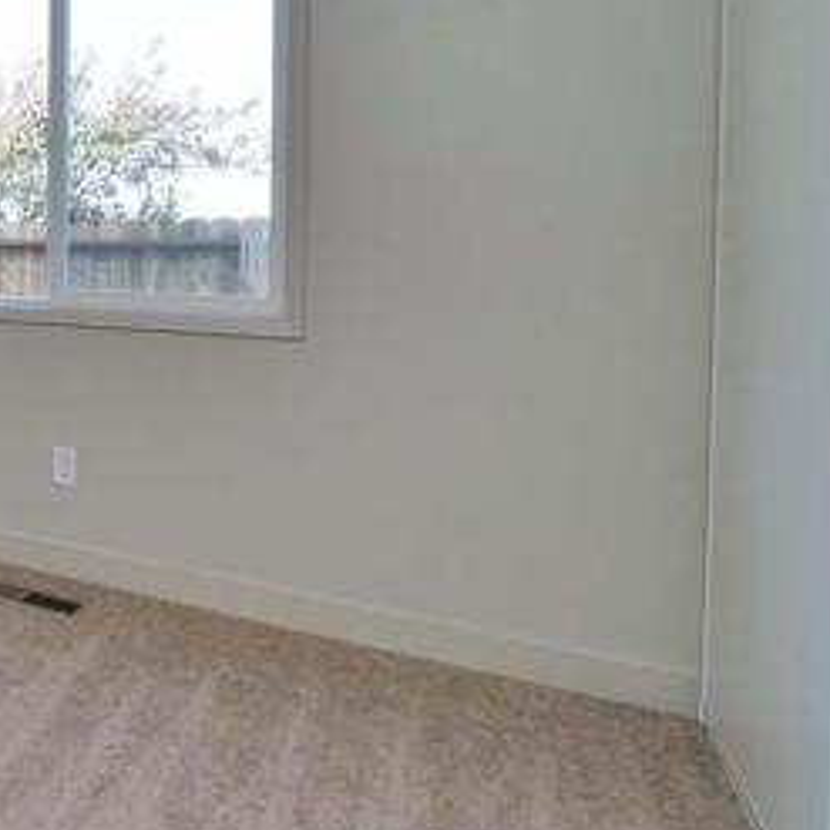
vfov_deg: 49.9
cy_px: 259
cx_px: -138
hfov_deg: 39.1
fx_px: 868
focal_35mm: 32
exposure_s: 1/160
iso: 800
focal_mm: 7
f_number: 6.3
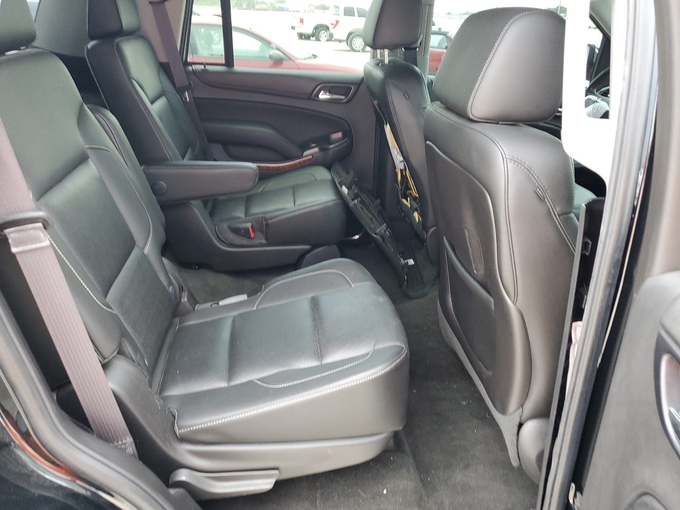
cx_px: 340
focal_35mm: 26
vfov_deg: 53.1
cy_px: 255
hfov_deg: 67.3
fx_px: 511
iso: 107
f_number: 1.5
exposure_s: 1/50
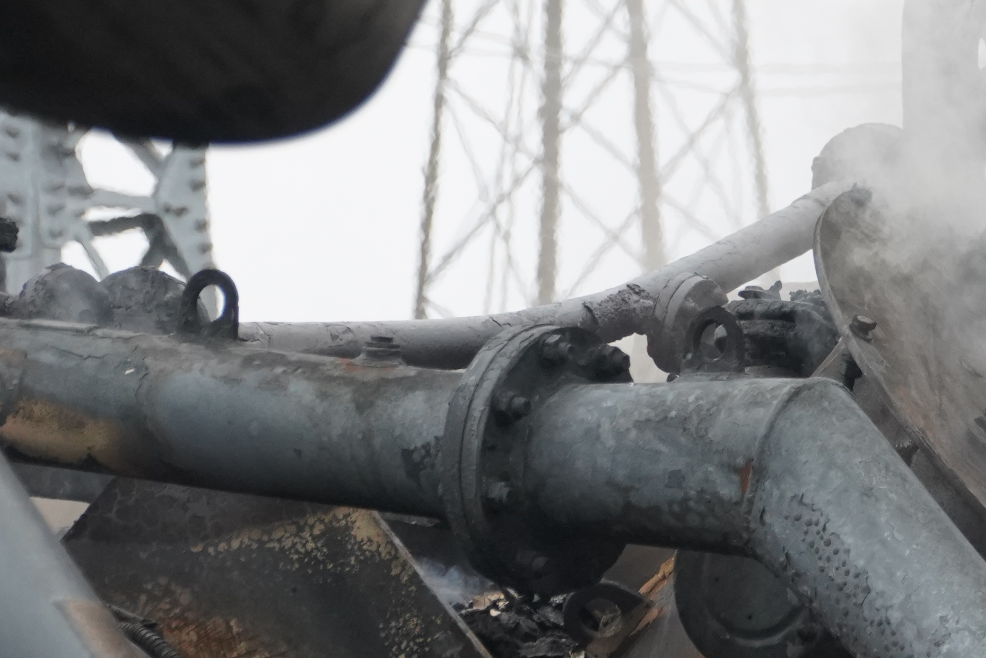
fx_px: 10053
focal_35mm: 367
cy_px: 558
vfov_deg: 3.7
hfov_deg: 5.6
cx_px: 1321
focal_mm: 88
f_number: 5.6
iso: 1000
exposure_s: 1/125
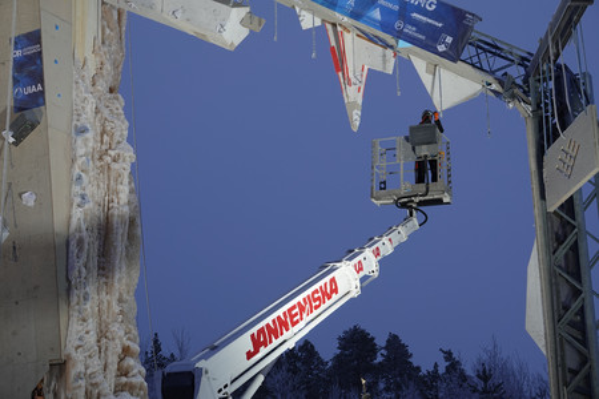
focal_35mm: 63
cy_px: 200
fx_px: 1048
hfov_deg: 31.9
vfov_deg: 21.6
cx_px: 300
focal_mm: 23.09
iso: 125
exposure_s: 1/80
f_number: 3.5
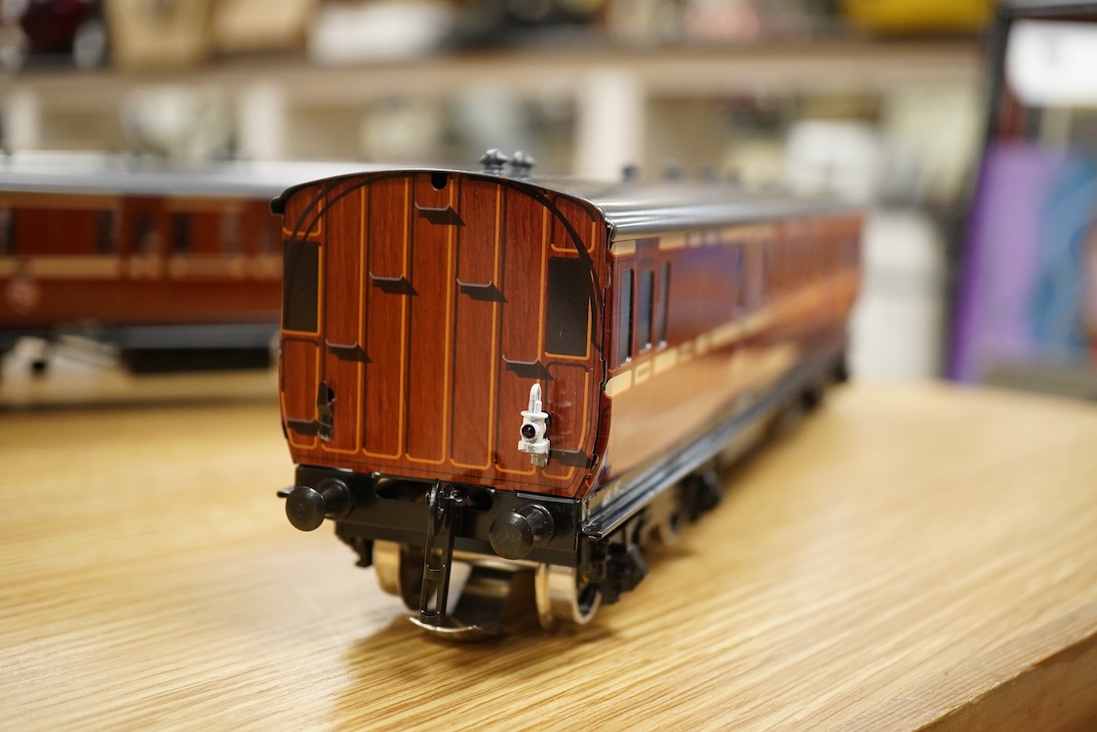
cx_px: 548
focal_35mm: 45
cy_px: 366
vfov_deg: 29.9
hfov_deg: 43.6
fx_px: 1371
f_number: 5
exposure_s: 1/200
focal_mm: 30
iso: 2000
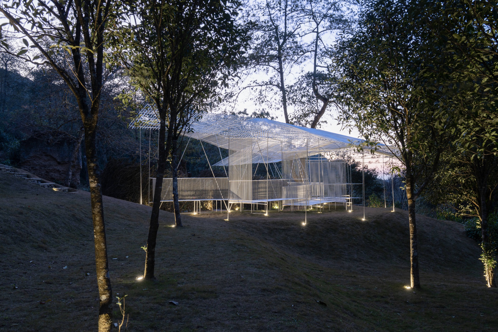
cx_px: 249
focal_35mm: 38
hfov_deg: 50.7
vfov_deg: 35.0
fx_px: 526
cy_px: 166
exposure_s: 2.5
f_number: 8
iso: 100
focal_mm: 38
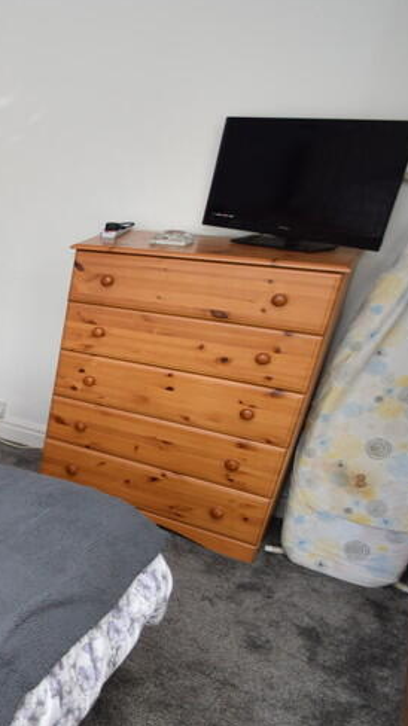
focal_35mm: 33
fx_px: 636
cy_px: 419
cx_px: -249
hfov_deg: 24.6
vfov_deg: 59.2
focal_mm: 10
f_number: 4.5
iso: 400
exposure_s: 1/80
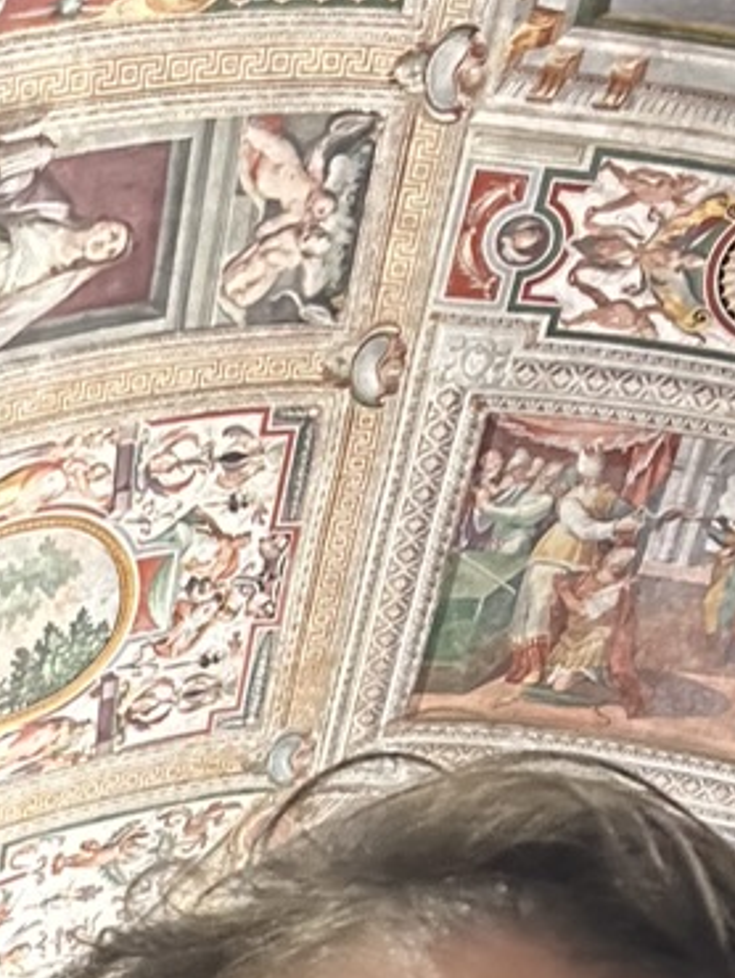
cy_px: 1089
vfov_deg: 22.2
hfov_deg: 17.7
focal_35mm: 83
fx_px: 2347
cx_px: 555
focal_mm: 2.69
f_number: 1.9
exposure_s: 1/43
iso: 320
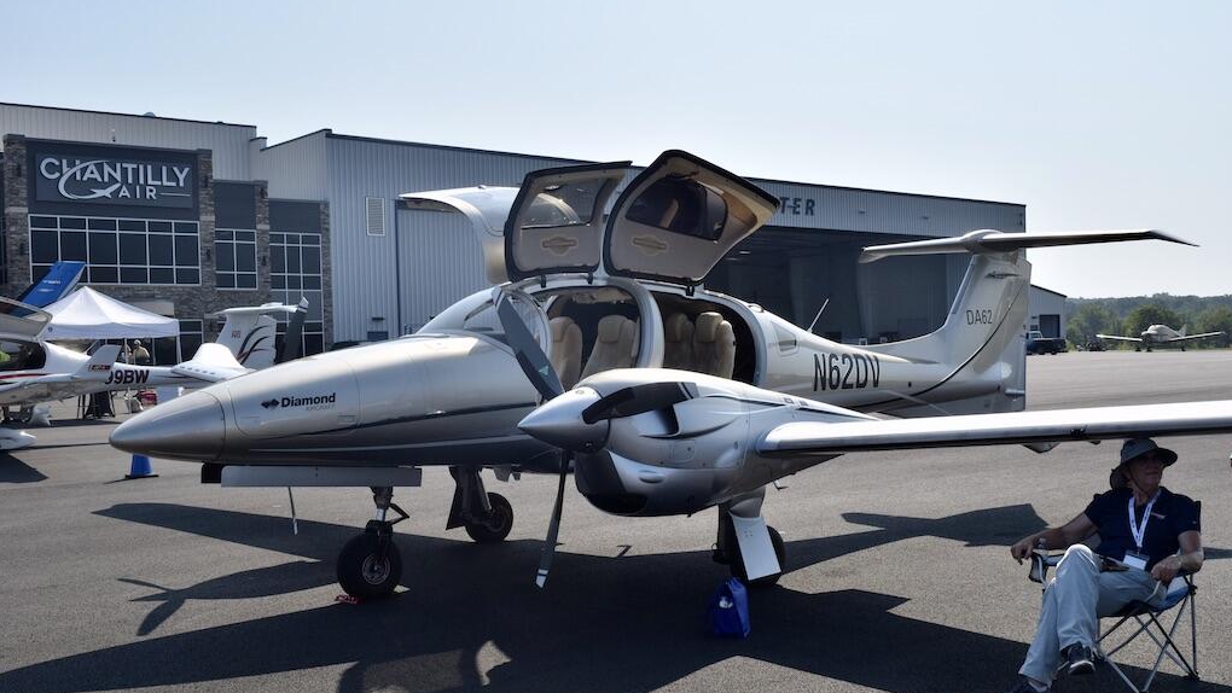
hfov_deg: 49.4
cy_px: 407
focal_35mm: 41
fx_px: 1340
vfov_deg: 29.0
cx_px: 617
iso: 400
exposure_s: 1/800
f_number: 14
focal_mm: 26
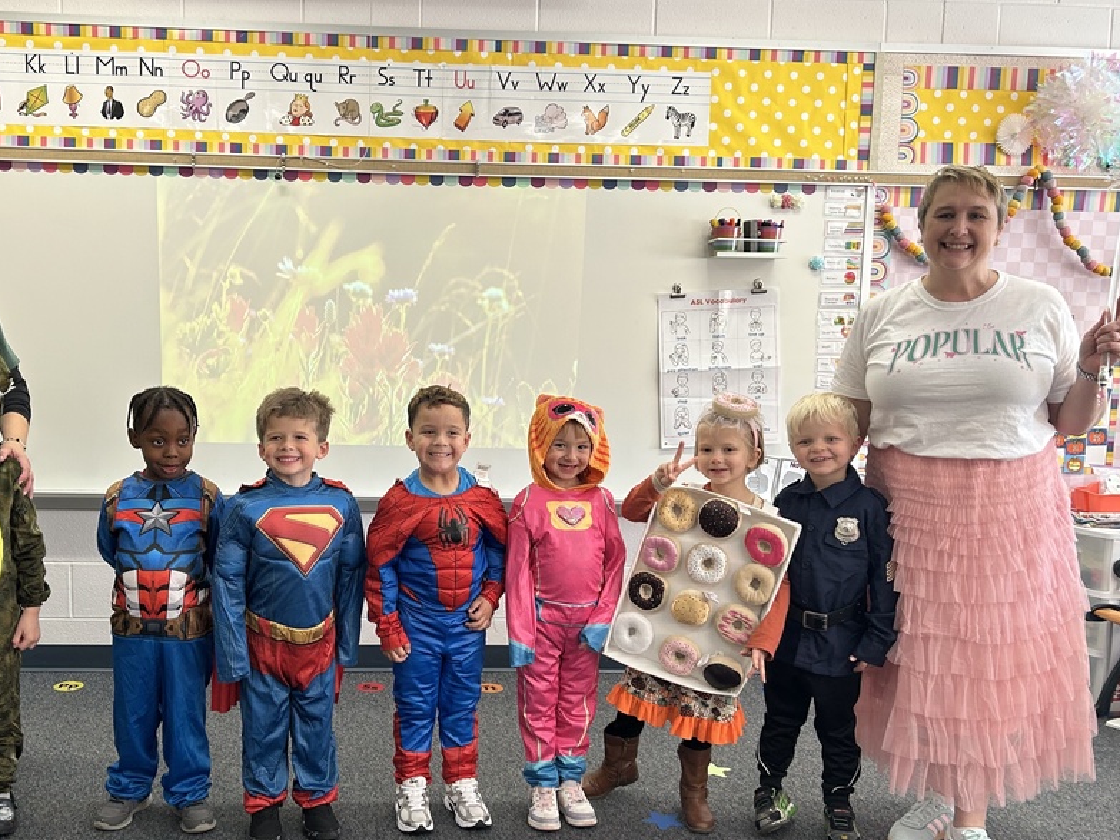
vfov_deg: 41.8
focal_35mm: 34
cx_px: 435
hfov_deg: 53.5
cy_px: 452
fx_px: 1100
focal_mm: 5.7
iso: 80
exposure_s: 1/60
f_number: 1.5
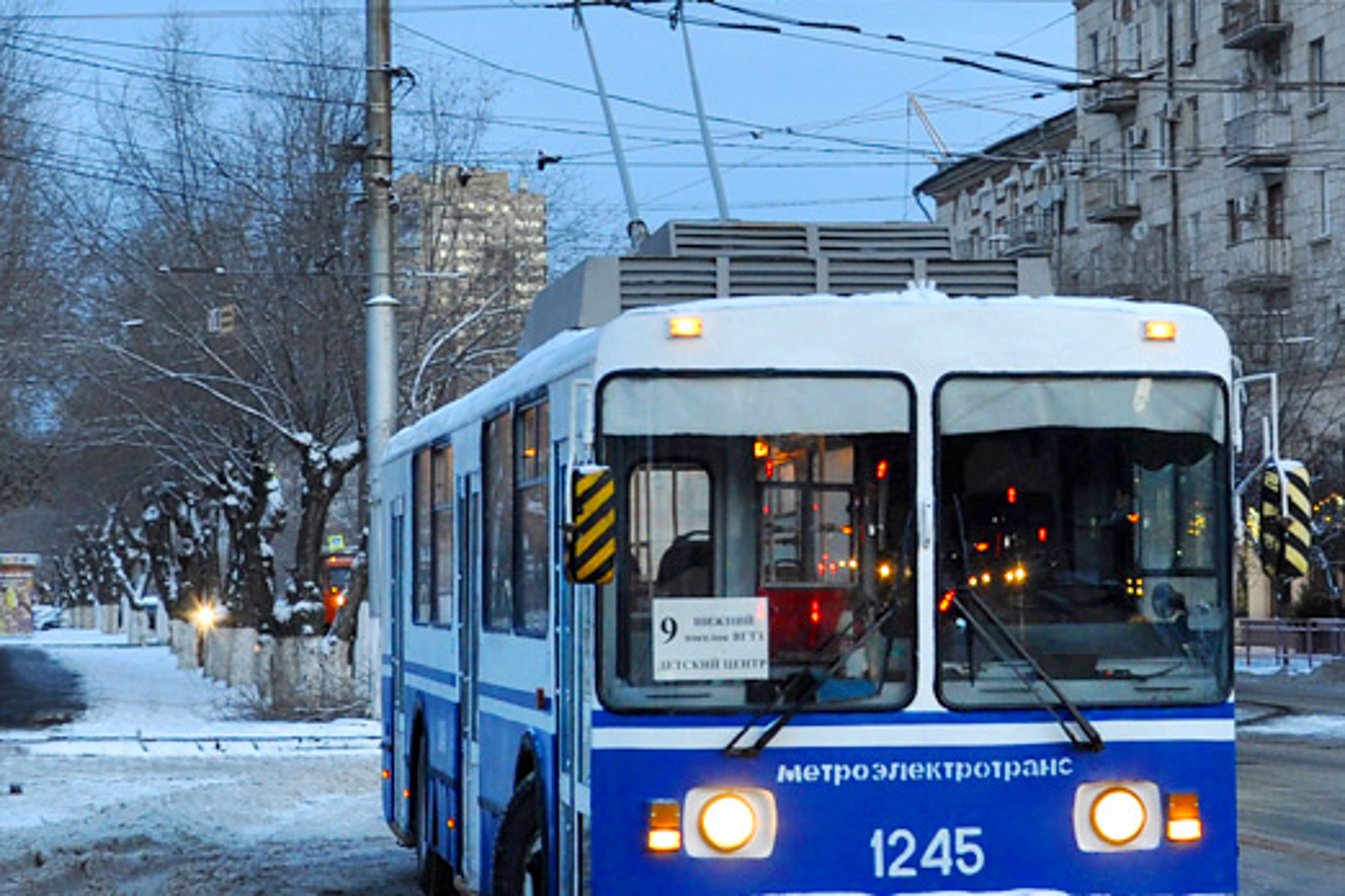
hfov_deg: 20.3
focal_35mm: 100
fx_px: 3748
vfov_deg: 13.6
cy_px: 321
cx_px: 832
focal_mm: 25
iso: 450
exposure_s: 1/15
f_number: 6.3
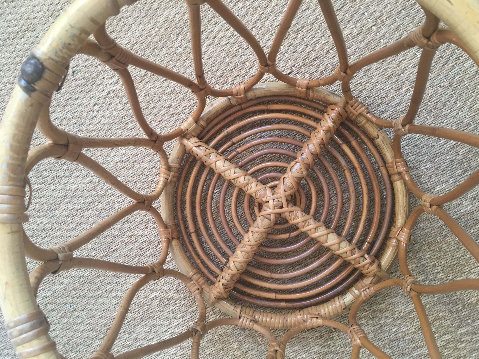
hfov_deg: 61.7
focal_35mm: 29
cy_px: 180
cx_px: 240
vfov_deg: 48.2
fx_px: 401
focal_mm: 4.15
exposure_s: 1/33
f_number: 2.2
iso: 80
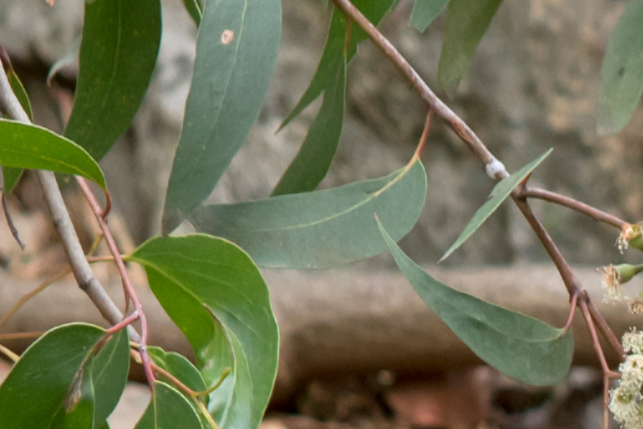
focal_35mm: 1246
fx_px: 22253
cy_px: 627
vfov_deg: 1.1
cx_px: 944
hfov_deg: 1.7
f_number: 5.6
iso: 400
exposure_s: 1/500
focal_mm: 140
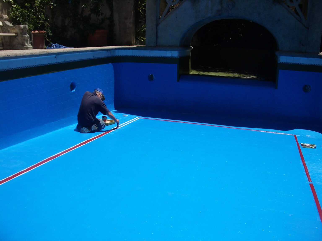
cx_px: 161
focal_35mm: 35
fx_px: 326
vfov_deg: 40.7
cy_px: 120
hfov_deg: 52.6
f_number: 4.3
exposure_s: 1/640
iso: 80
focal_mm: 5.8
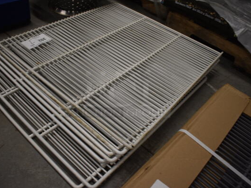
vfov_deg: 46.8
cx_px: 118
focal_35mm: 30
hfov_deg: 59.9
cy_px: 93
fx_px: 218
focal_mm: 18
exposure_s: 1/125
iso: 800
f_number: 3.5
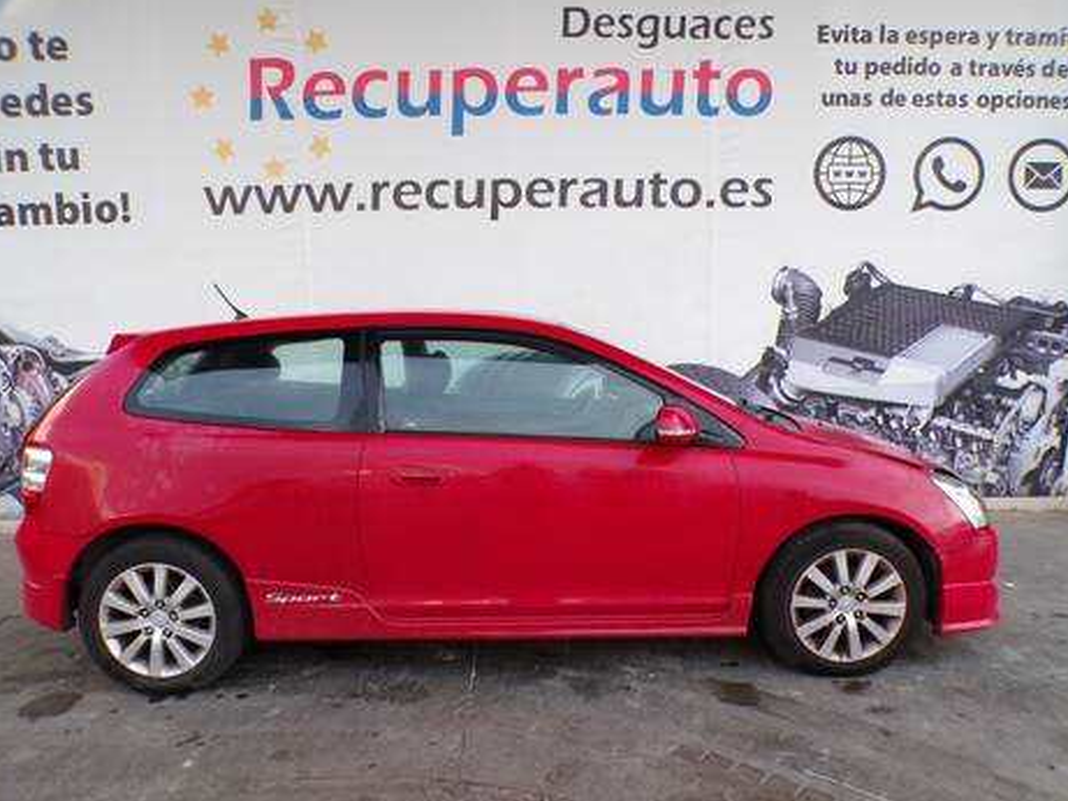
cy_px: 405
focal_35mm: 25
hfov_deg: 69.4
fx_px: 772
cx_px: 535
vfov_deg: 54.9
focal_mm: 4.3
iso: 100
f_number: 4.4
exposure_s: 1/38
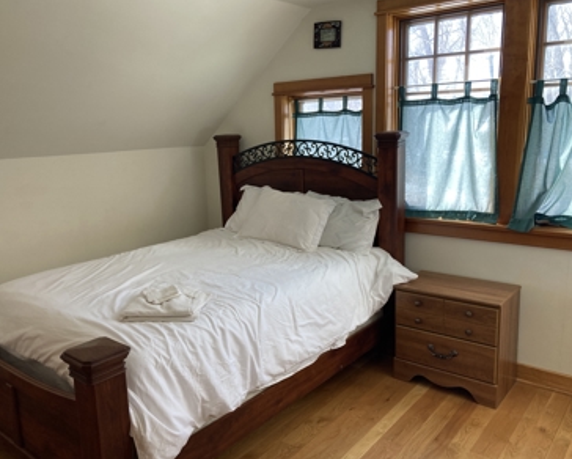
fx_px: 508
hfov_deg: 58.7
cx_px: 280
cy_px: 226
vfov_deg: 48.6
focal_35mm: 30
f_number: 1.8
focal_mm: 3.99
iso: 50
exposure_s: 1/60
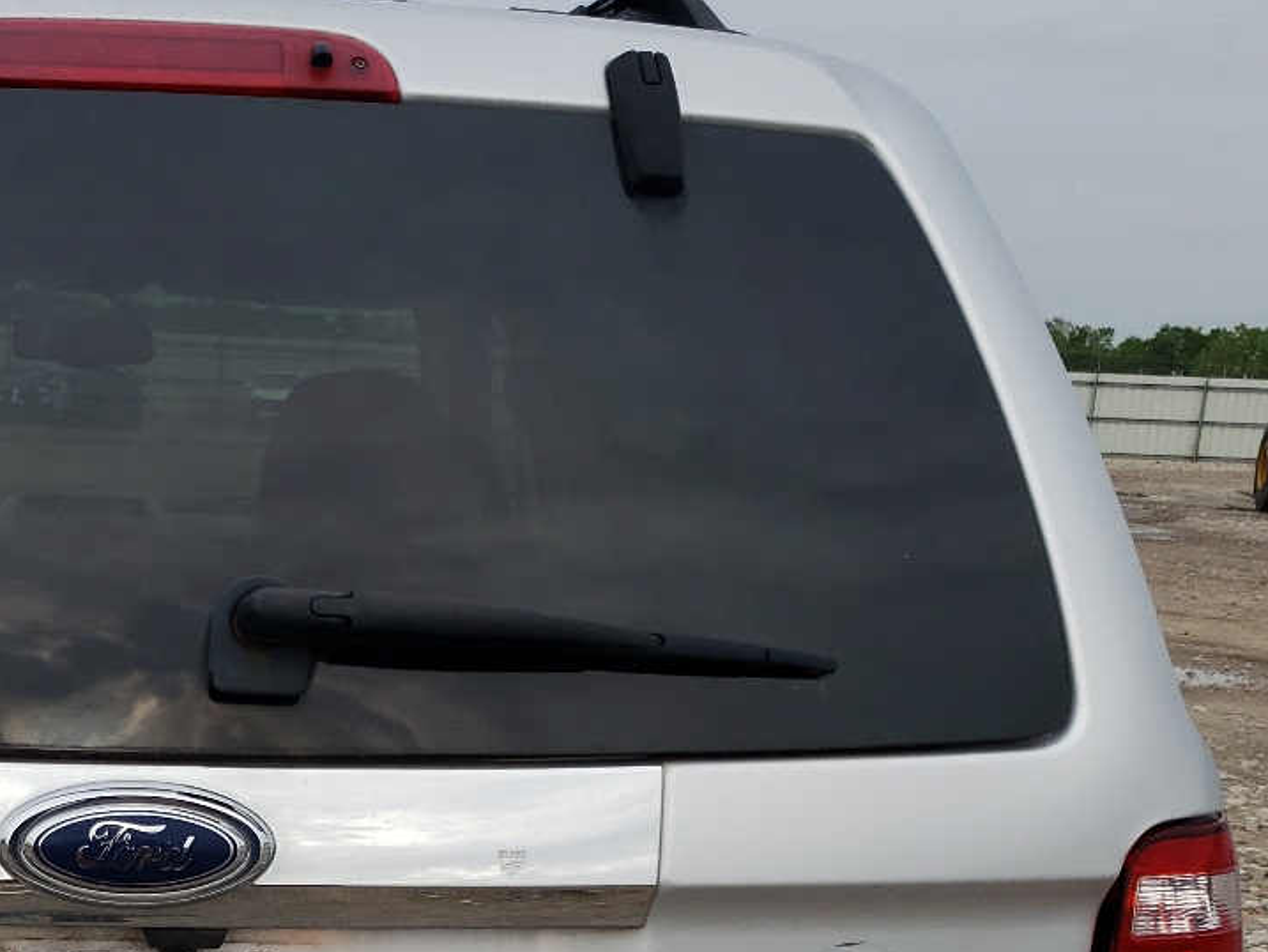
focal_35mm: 58
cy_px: 945
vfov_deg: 24.2
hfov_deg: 31.6
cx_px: 124
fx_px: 2125
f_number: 1.5
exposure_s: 1/1667
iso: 50
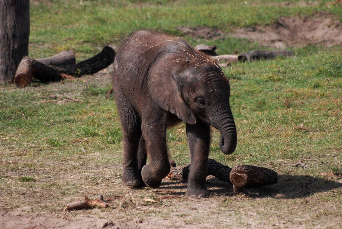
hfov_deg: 4.6
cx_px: 171
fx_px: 4280
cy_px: 114
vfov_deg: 3.1
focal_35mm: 450
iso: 400
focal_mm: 300
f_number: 5.6
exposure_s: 1/1000
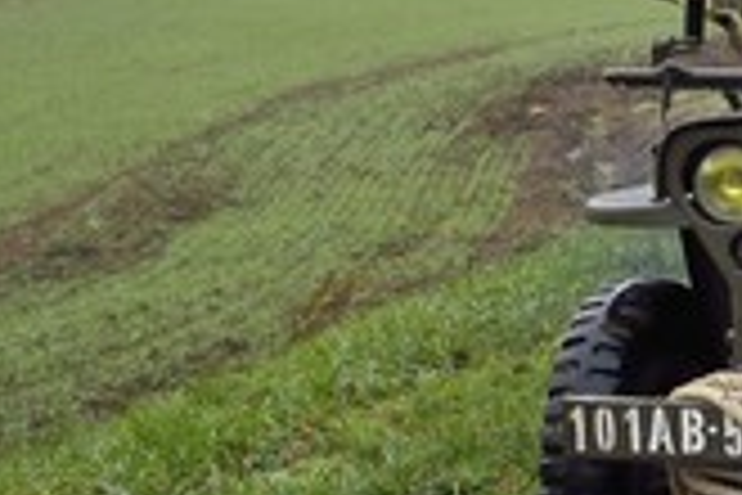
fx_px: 2720
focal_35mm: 132
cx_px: 827
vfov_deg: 10.4
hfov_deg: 15.1
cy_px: 117
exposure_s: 1/160
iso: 1600
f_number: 9
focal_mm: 52
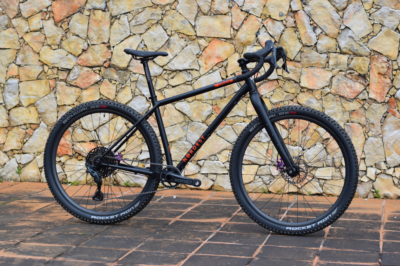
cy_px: 133
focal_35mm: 75
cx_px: 200
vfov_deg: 18.2
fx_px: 833
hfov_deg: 27.0
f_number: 3.2
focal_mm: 50
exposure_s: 1/500
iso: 100
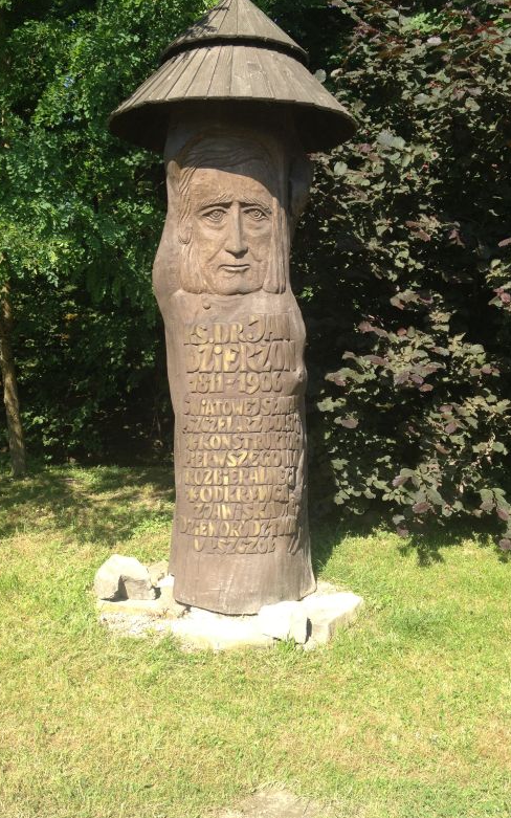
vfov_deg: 51.5
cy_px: 415
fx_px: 847
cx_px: 215
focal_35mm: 38
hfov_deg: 33.5
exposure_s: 1/546
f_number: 2.4
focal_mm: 4.28
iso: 50
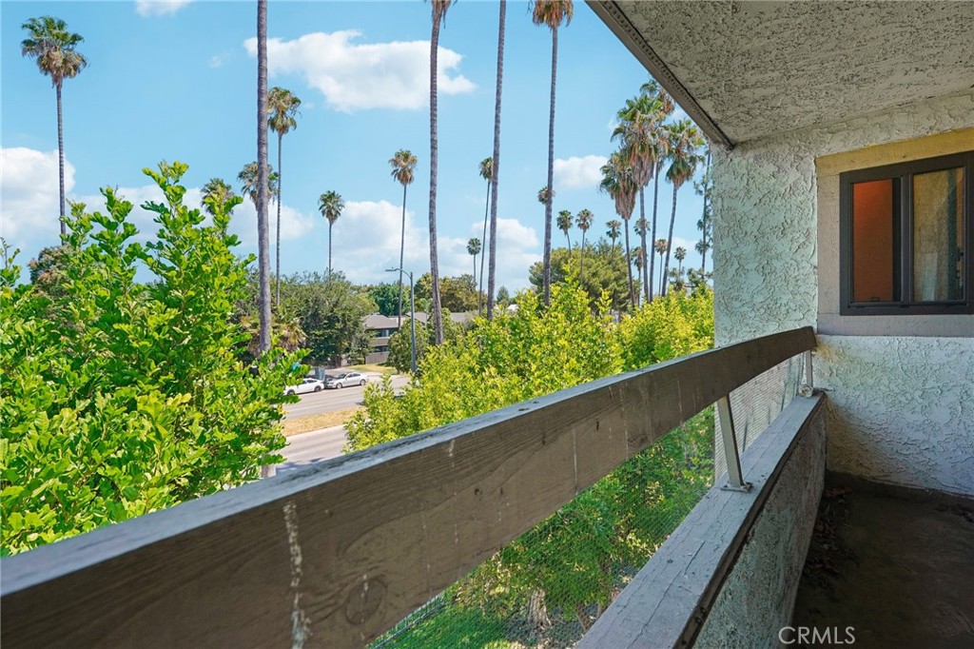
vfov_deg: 73.7
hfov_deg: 96.8
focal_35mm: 16
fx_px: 433
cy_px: 324
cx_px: 487
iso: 400
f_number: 8
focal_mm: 16
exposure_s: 1/250
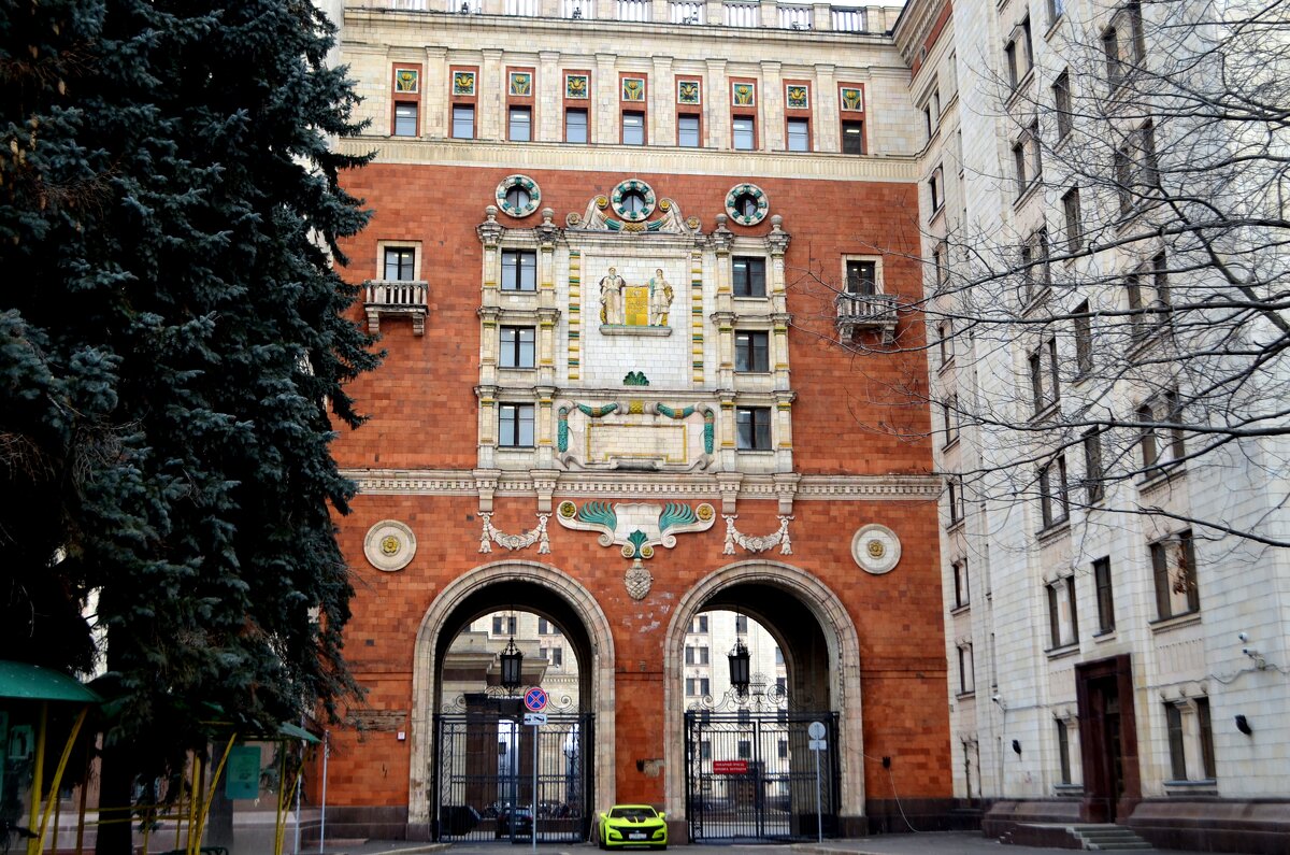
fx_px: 1395
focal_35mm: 39
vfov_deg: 34.1
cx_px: 645
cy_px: 428
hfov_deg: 49.6
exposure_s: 1/125
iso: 200
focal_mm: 26
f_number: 5.6
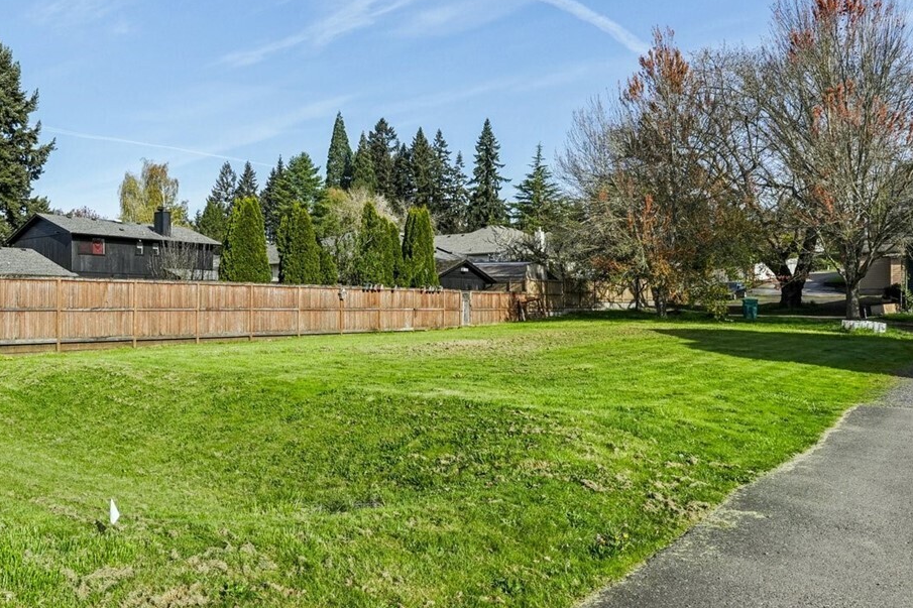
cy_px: 307
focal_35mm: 30
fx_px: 761
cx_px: 304
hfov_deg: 60.5
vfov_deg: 43.6
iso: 400
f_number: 8
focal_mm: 16
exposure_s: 1/1000
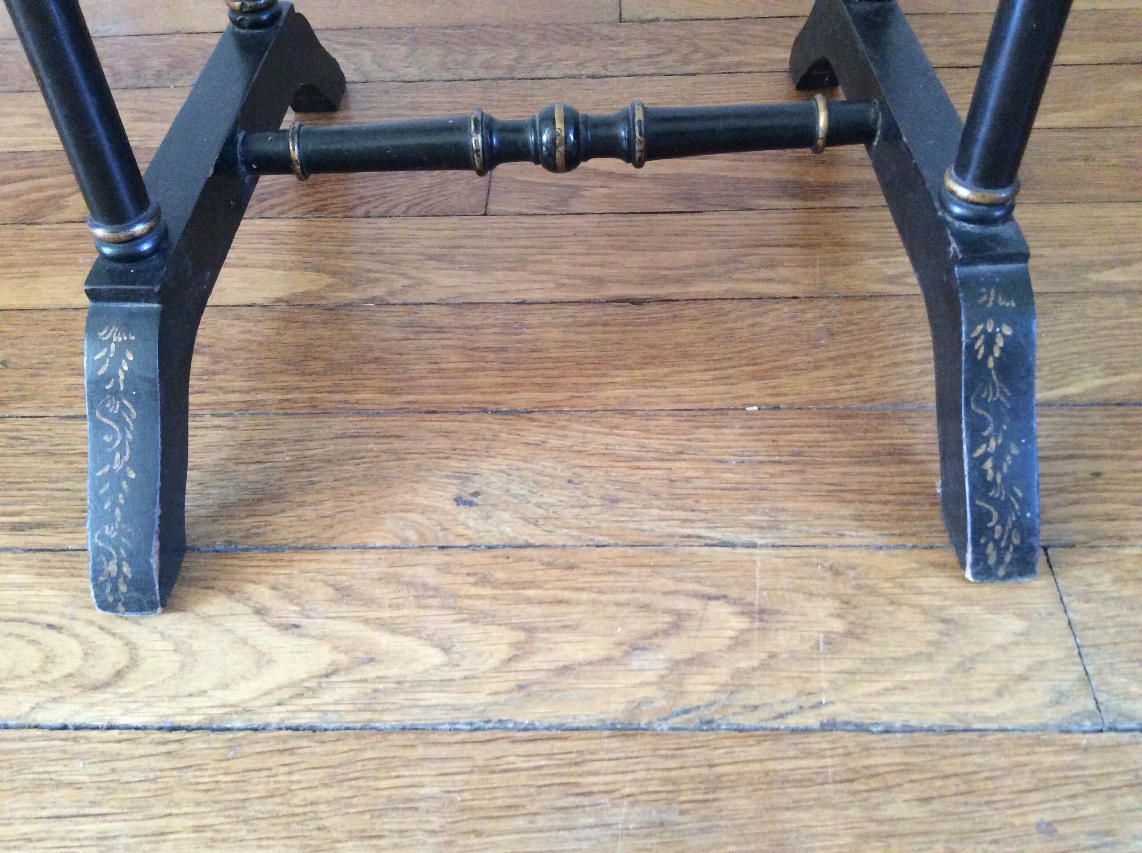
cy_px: 426
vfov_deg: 44.1
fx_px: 1054
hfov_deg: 56.9
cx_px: 571
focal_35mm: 32
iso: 250
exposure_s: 1/20
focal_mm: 3.3
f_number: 2.4
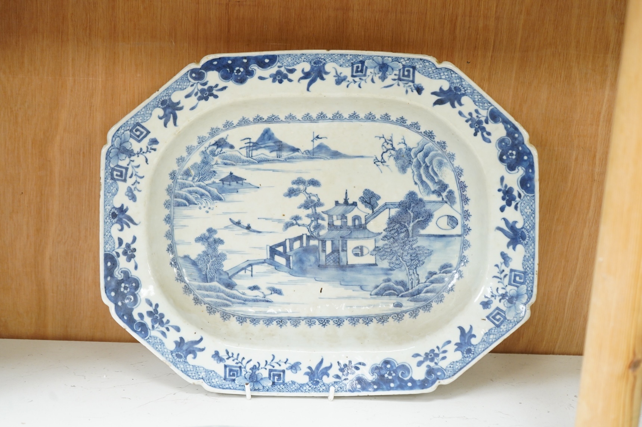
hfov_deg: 41.1
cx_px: 321
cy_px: 214
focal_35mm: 48
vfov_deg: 28.0
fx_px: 855
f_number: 4.5
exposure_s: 1/80
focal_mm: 48
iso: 2500
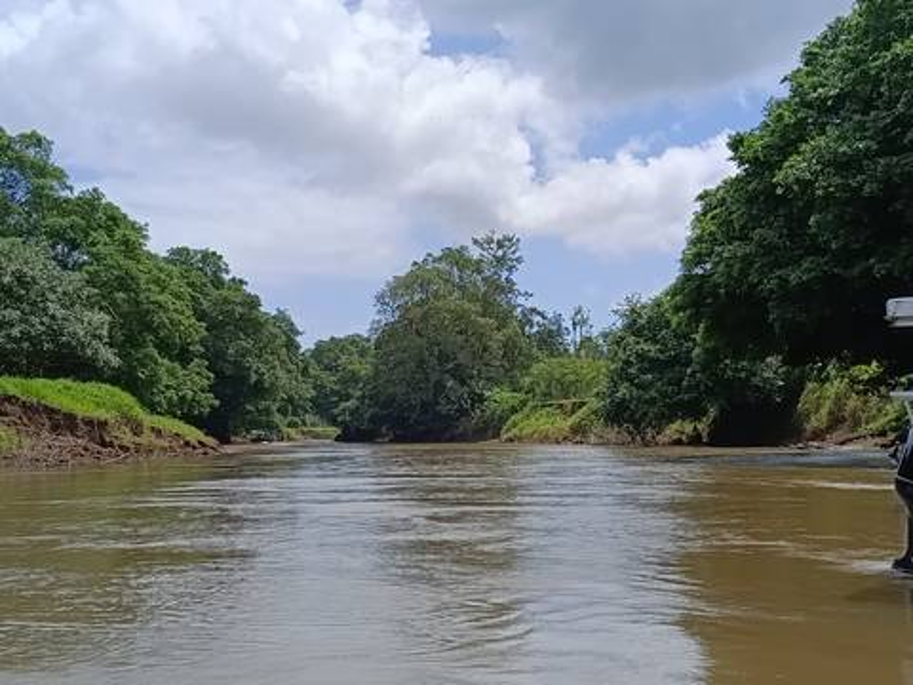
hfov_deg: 38.2
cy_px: 342
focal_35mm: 50
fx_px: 1319
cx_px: 456
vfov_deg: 29.1
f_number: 1.5
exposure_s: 1/2160
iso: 50
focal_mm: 4.94
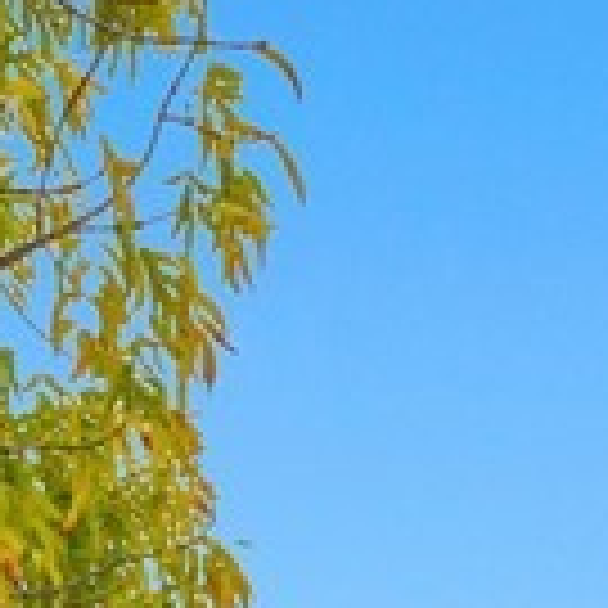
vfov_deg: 11.7
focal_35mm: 107
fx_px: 2126
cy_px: 1653
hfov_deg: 16.2
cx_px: 387
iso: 250
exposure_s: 1/100
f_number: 11
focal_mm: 8
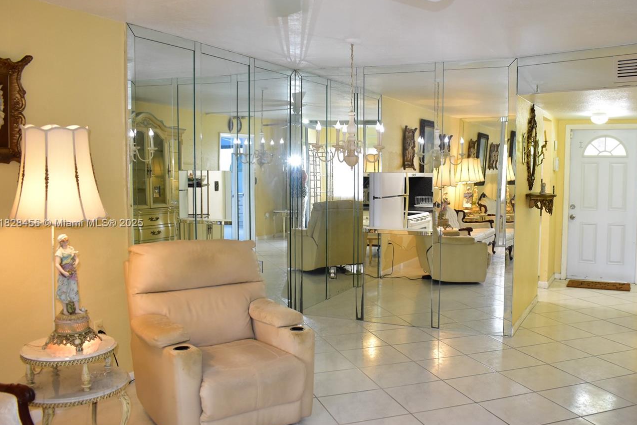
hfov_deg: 55.4
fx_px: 601
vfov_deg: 38.9
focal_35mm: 34
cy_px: 224
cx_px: 384
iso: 1100
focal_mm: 18
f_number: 4.5
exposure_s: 1/60
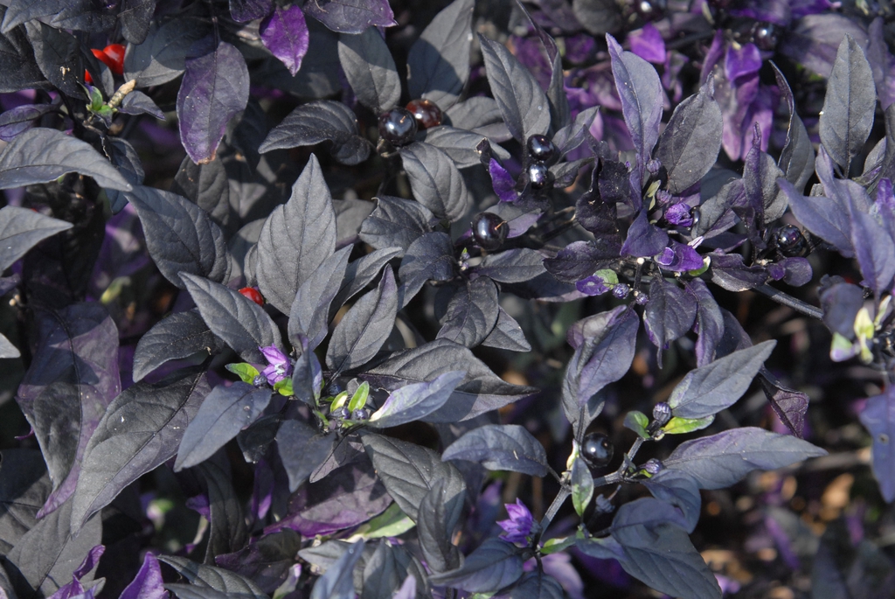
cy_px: 300
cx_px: 448
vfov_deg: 13.1
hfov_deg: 19.4
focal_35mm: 105
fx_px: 2613
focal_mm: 70
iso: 400
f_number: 8
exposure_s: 1/250
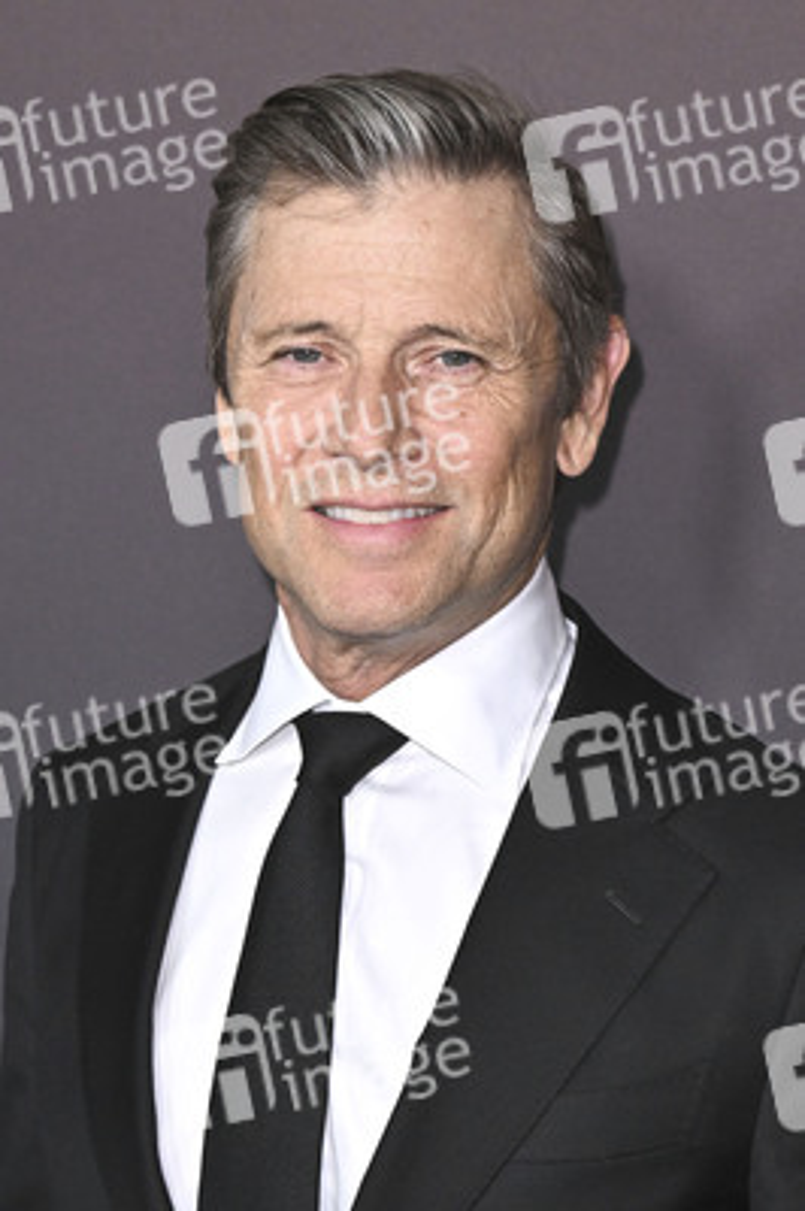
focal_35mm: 114
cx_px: 402
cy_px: 606
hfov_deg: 12.0
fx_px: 3830
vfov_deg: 18.0
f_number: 5.6
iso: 2000
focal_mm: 76
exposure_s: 1/320
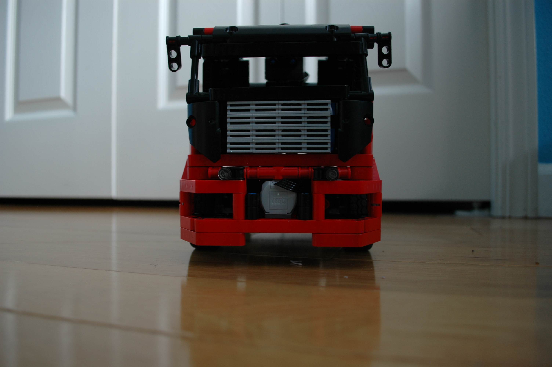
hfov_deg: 67.4
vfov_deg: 47.8
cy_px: 184
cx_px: 276
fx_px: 414
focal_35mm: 27
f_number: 3.5
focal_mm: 18
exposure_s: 1/1.6
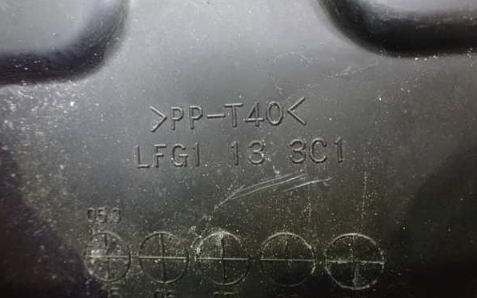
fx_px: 416
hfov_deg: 59.6
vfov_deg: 39.5
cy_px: 155
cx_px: 238
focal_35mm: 32
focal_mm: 5.4
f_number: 2.3
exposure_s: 1/20
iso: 1600
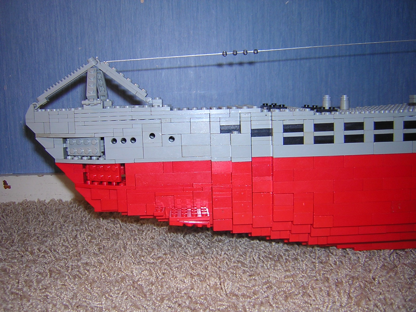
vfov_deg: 39.7
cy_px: 156
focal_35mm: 36
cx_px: 208
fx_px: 433
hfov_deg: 51.4
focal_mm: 4.7
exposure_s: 1/60.1
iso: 100
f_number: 2.6
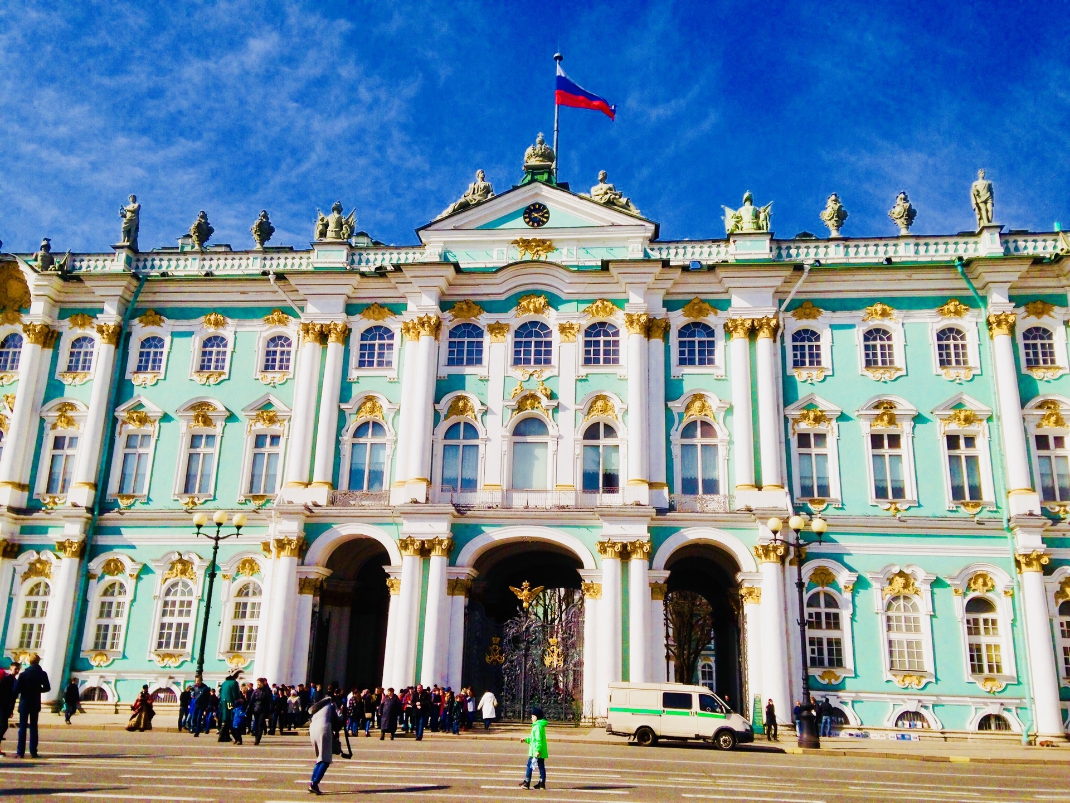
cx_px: 535
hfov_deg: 55.4
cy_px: 402
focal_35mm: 33
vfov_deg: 42.9
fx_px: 1020
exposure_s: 1/2857
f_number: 2.4
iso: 50
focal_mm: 4.12
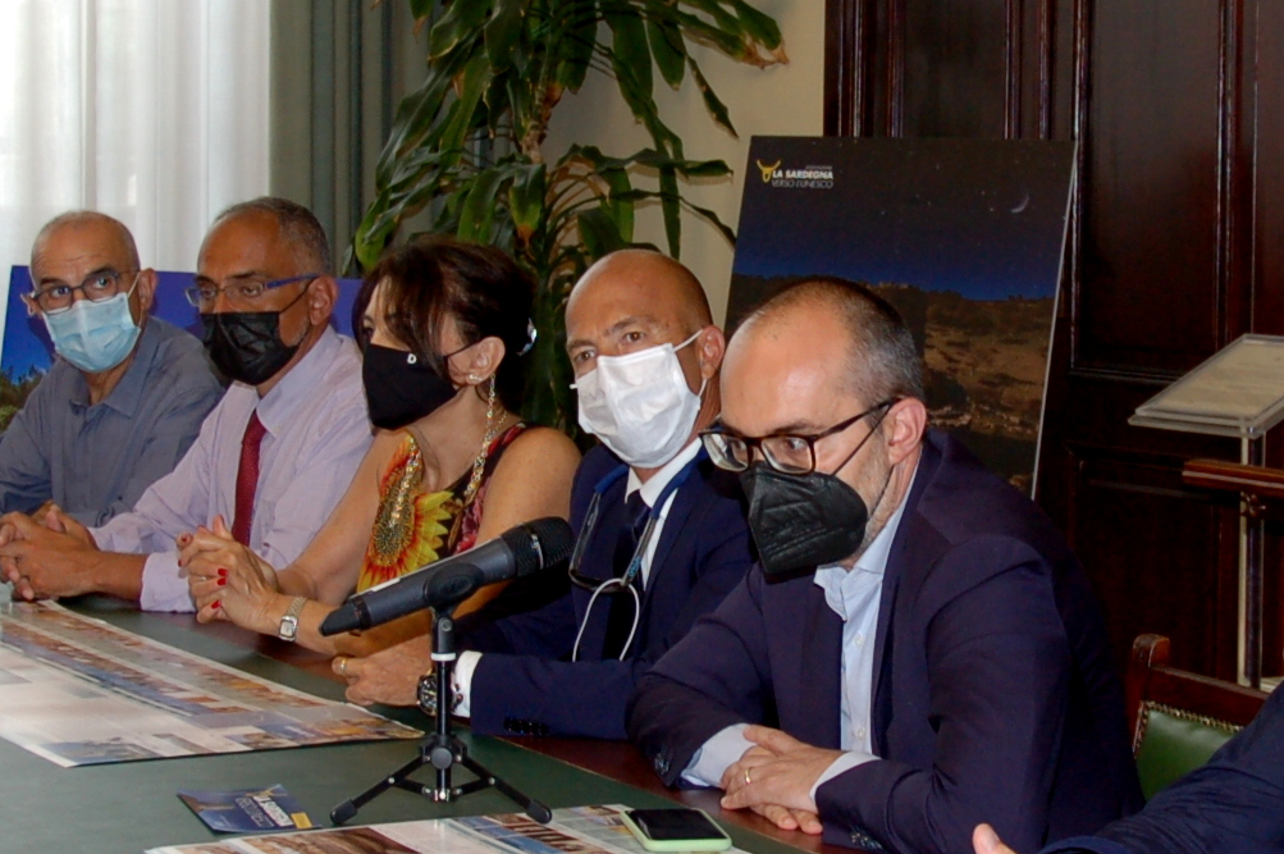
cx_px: 794
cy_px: 440
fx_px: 3528
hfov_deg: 20.6
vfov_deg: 13.8
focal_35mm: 99
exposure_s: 1/60
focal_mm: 22
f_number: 4
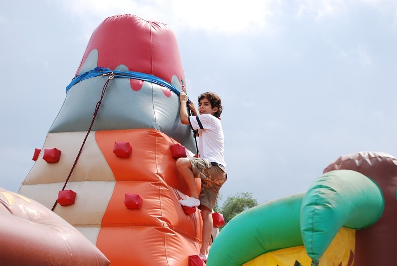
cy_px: 133
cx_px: 198
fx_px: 911
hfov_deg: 24.6
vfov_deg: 16.6
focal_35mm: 82
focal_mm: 55
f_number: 7.1
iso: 100
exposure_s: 1/200
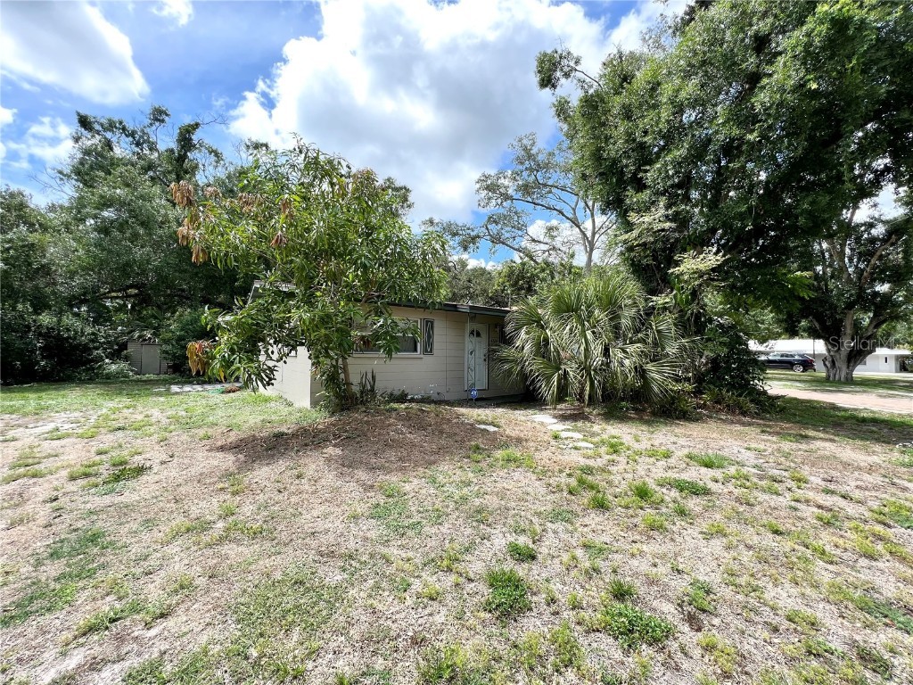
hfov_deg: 106.2
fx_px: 343
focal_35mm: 13
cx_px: 456
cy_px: 342
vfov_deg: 89.9
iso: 32
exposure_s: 1/598
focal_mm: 1.57
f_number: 1.8
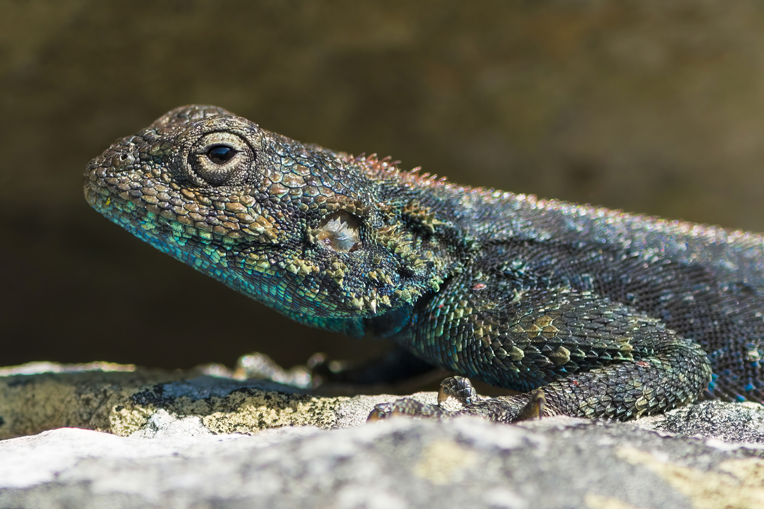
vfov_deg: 13.0
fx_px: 2228
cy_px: 254
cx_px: 382
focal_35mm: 105
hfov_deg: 19.5
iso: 100
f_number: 7.1
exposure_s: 1/320
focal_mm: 105
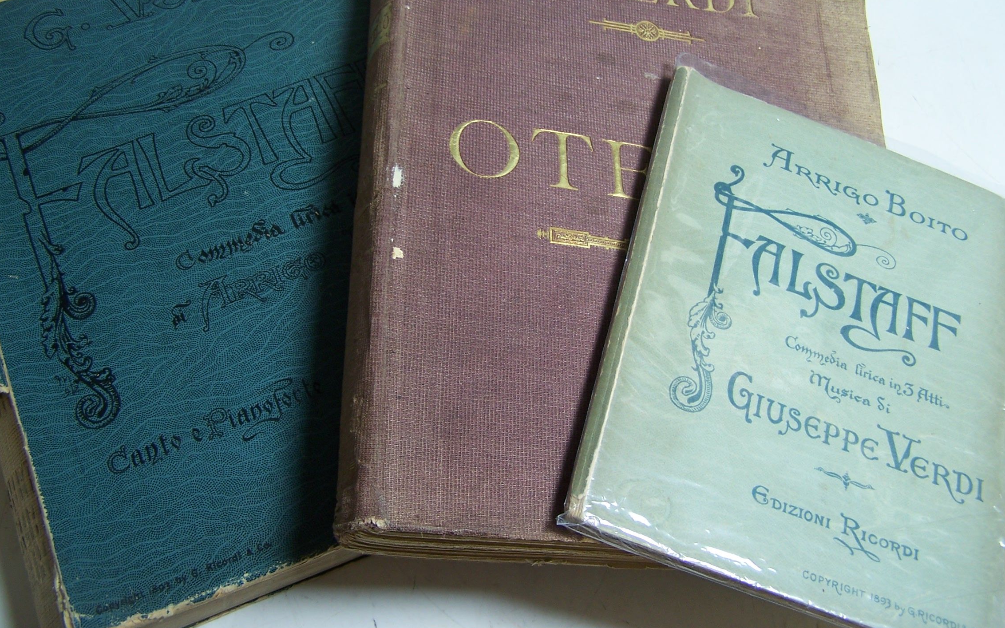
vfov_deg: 31.2
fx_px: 1123
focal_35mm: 41
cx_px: 502
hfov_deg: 48.2
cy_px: 279
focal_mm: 6.3
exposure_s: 1/30
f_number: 2.8
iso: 80
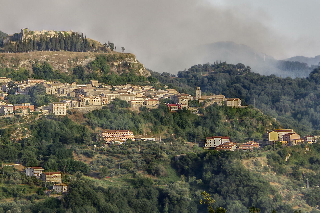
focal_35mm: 238
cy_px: 79
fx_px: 2115
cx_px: 58
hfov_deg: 8.6
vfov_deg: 5.8
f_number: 9
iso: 200
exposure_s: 1/125
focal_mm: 88
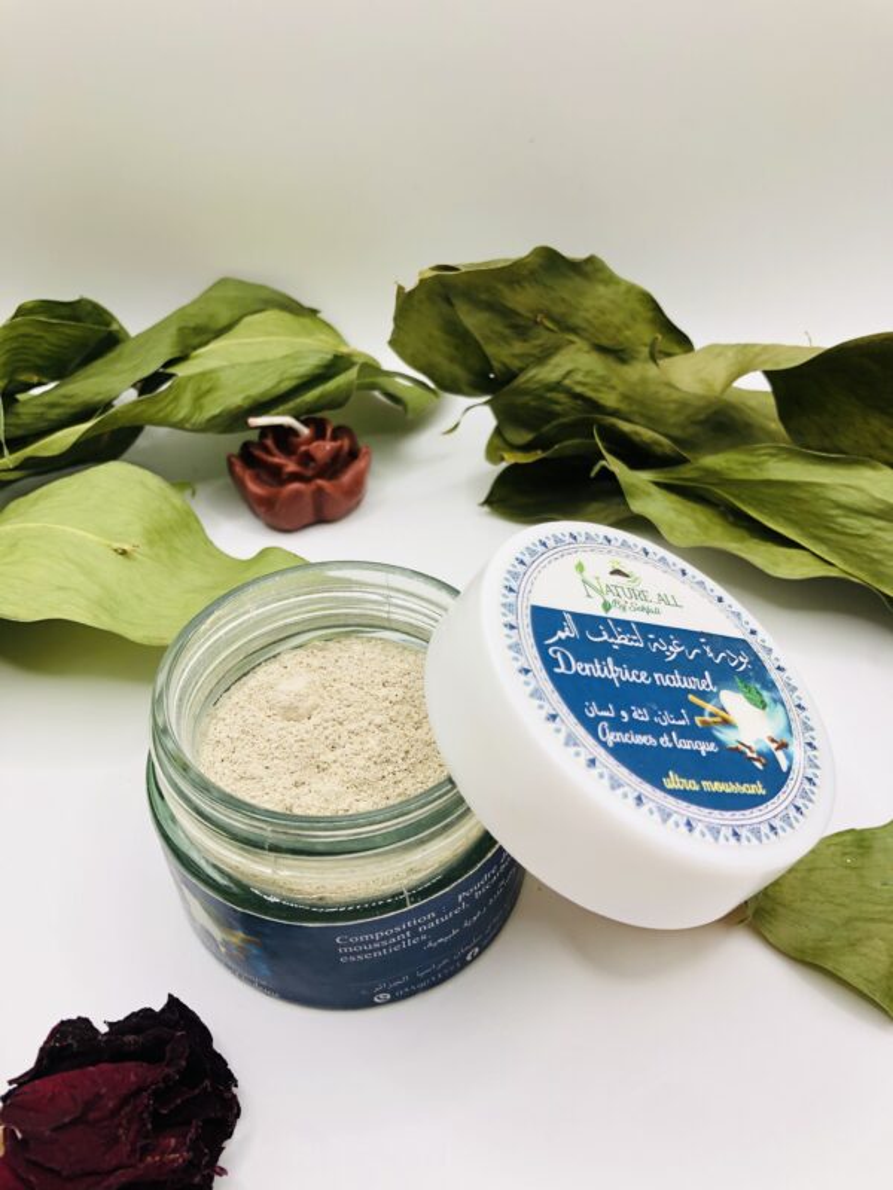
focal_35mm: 28
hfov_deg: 49.7
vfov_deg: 63.4
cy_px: 595
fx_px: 963
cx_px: 446
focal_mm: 4
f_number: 1.8
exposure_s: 1/184
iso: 20
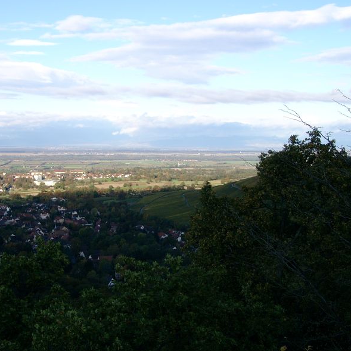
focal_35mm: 60
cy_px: 176
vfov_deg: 28.6
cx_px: 159
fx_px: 688
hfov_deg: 28.6
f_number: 4
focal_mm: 10.4
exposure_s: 1/443
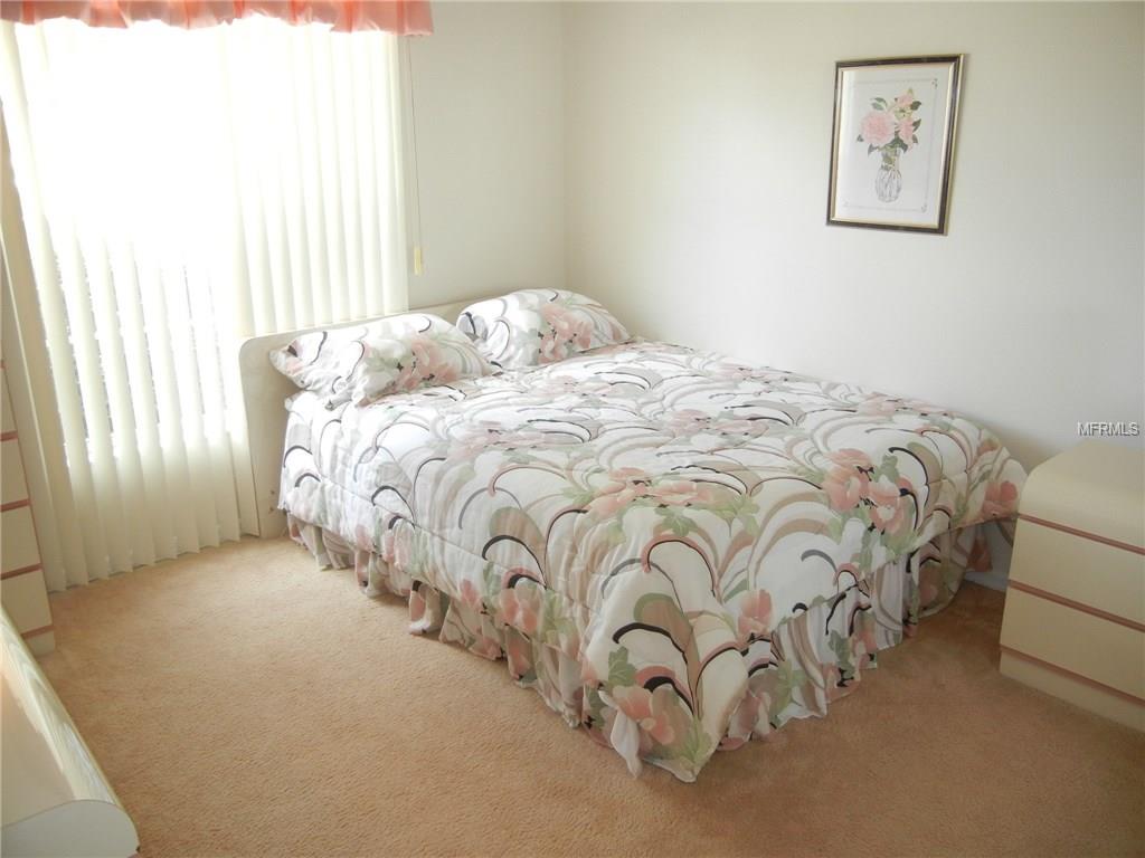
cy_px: 429
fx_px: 992
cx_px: 572
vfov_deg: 46.8
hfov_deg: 60.0
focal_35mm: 30
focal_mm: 5.4
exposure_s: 1/30
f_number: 3.5
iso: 200
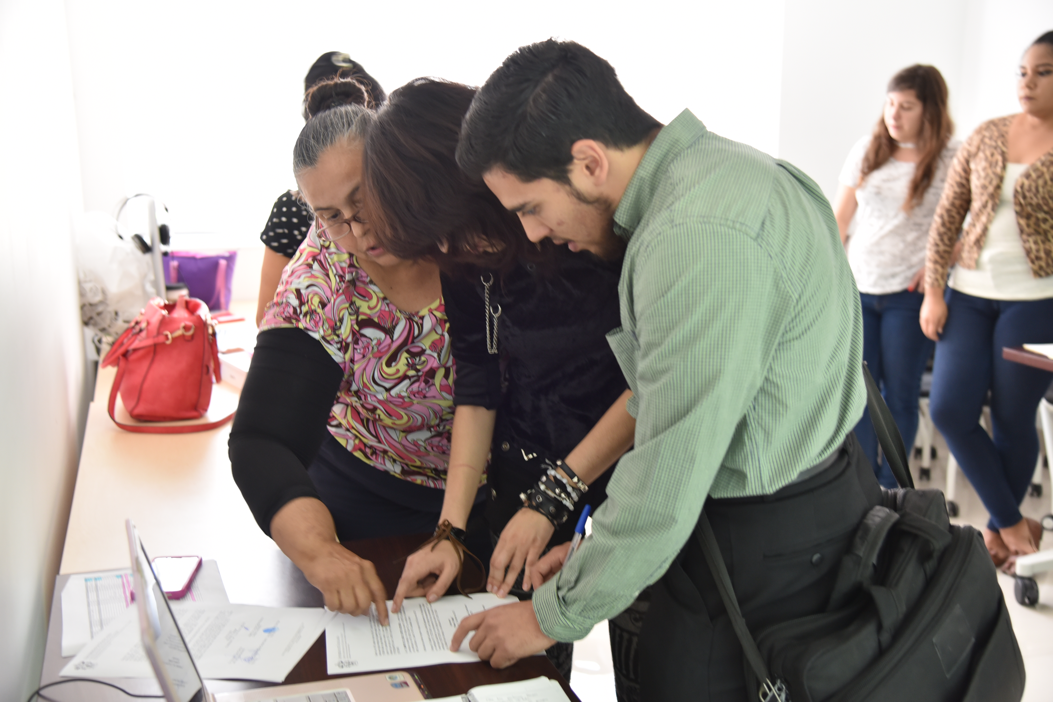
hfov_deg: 48.5
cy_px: 351
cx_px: 526
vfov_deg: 33.4
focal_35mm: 40
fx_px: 1170
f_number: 4
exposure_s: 1/13
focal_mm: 40
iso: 1000
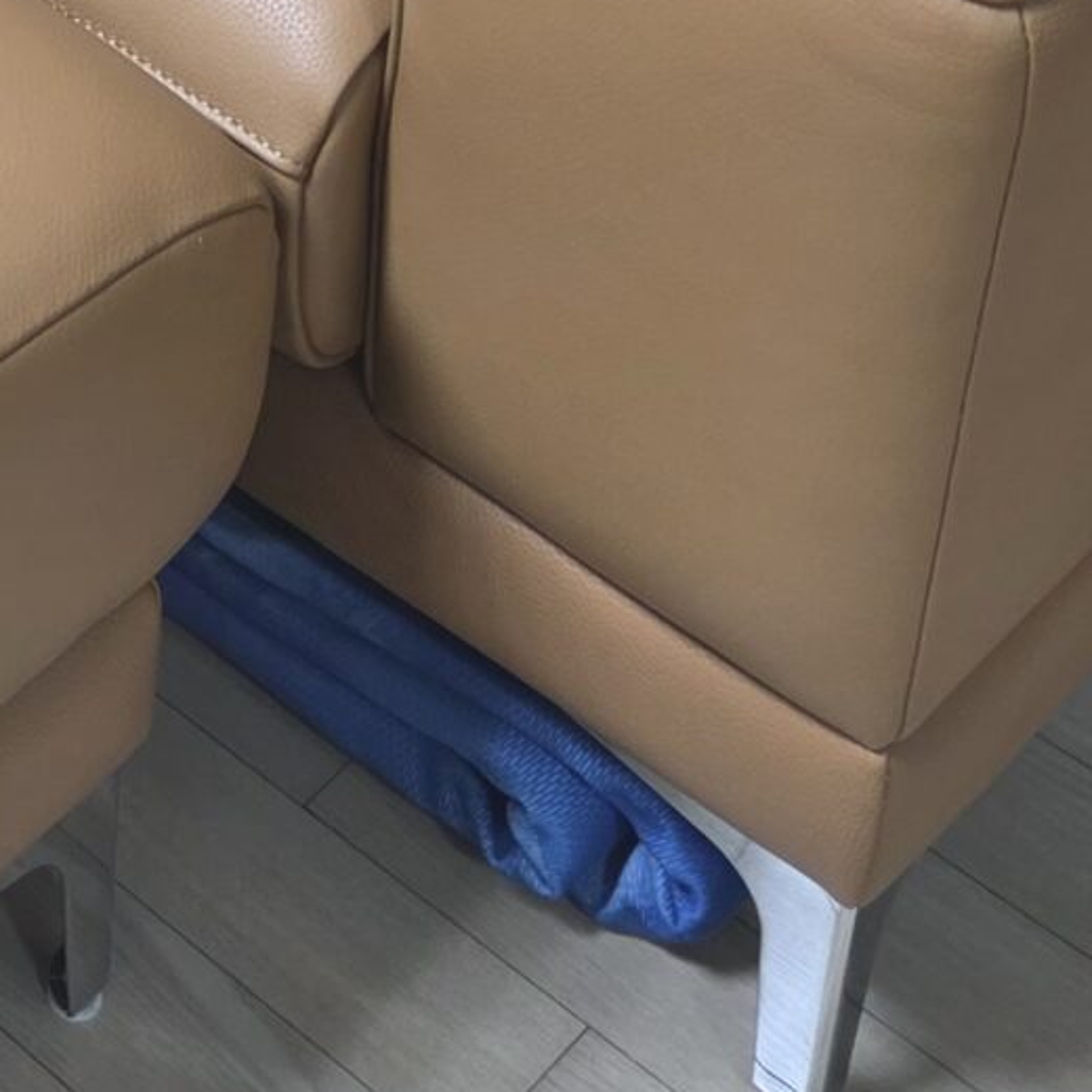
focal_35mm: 100
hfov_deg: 16.4
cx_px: -353
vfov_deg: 15.6
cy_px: -670
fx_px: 3569
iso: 125
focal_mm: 5.4
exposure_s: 1/60
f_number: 1.8
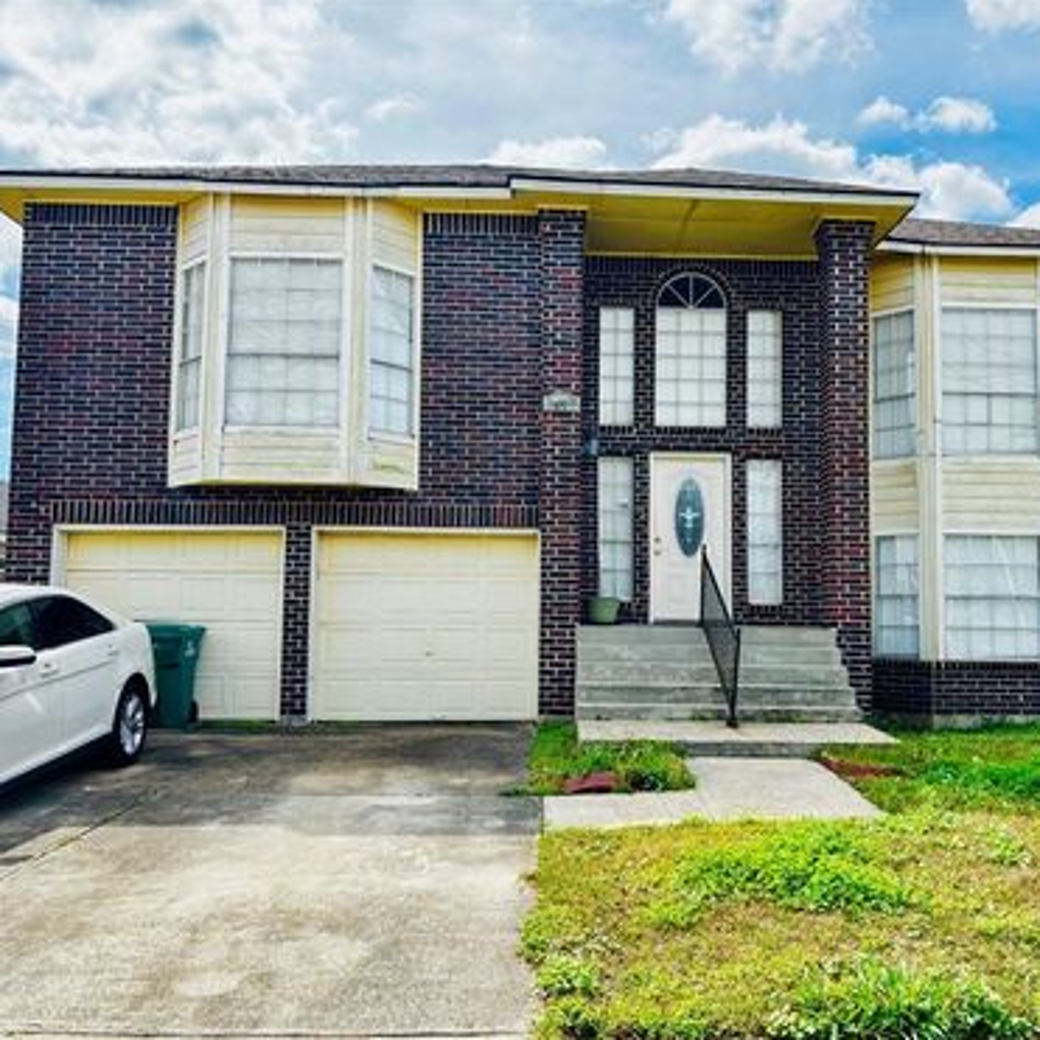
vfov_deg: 52.5
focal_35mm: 31
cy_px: 523
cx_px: 611
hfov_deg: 52.3
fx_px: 1054
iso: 50
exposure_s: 1/1590
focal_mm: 5.96
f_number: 1.6
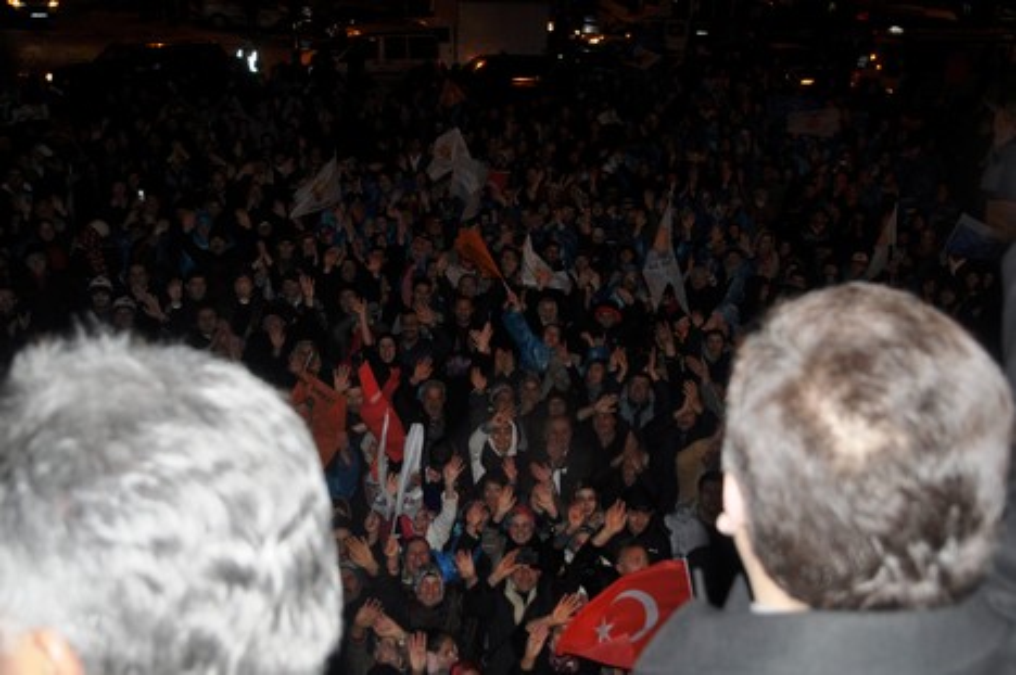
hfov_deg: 53.2
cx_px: 508
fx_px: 1015
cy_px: 338
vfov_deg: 36.8
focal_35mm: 36
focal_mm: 24
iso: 200
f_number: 4
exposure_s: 1/60
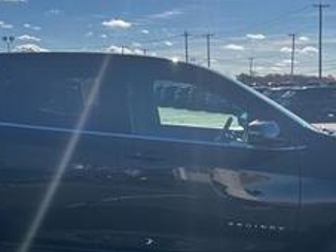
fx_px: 562
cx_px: 167
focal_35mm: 58
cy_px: 185
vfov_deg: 24.9
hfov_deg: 33.3
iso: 50
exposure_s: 1/5587
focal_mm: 5.7
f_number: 1.5
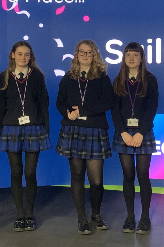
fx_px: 472
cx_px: 82
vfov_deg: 28.8
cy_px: 65
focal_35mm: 69
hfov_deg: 19.7
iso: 800
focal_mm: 4.25
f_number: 1.8
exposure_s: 1/30
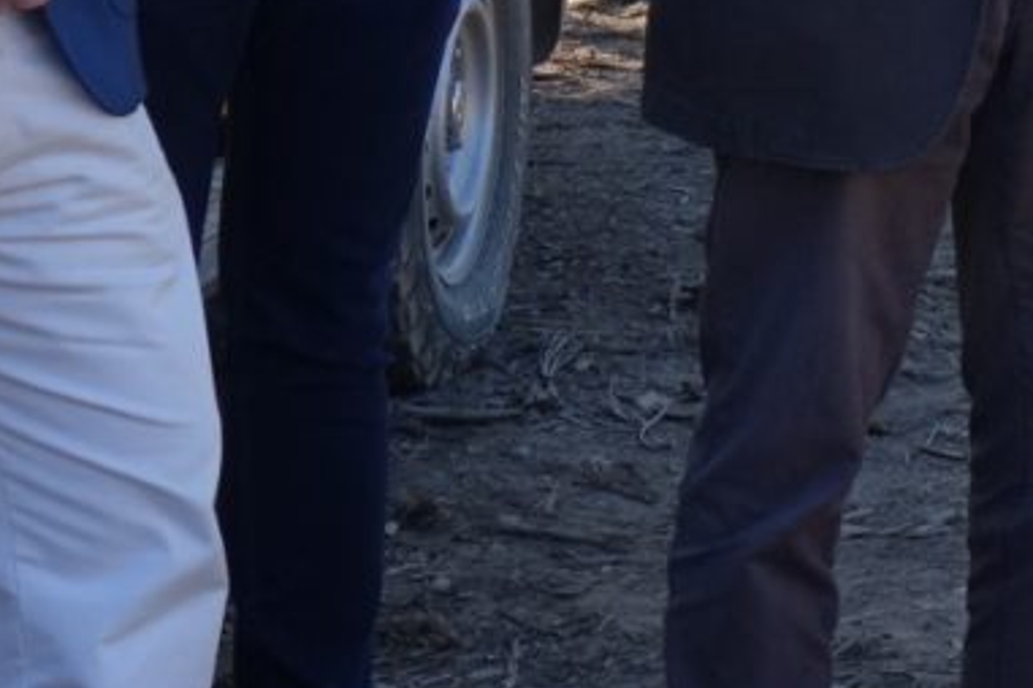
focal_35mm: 183
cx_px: 1388
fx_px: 5251
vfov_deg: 7.3
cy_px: -504
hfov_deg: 10.9
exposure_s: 1/200
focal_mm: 15.78
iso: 125
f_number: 3.5
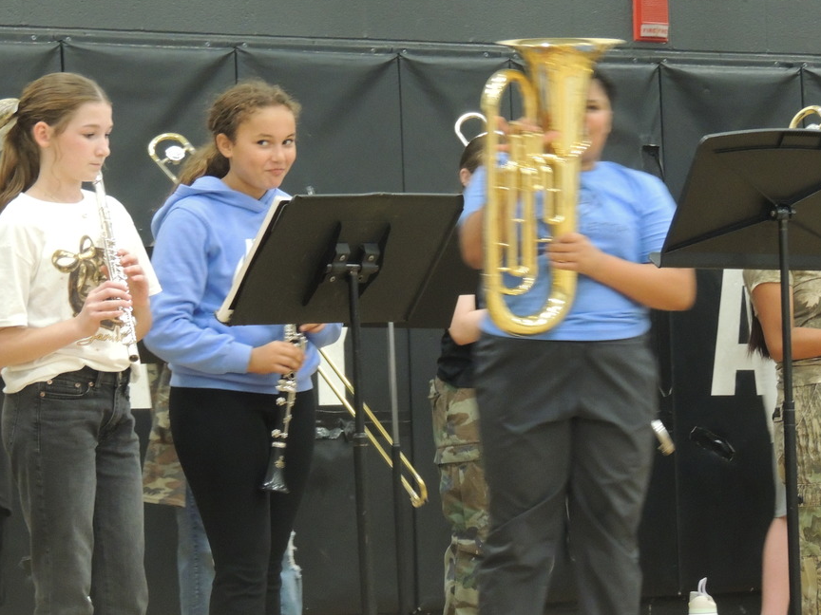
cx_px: 363
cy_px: 358
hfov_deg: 12.3
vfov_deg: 9.3
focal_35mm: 160
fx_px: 3795
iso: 800
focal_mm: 24
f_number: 4.3
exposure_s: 1/15
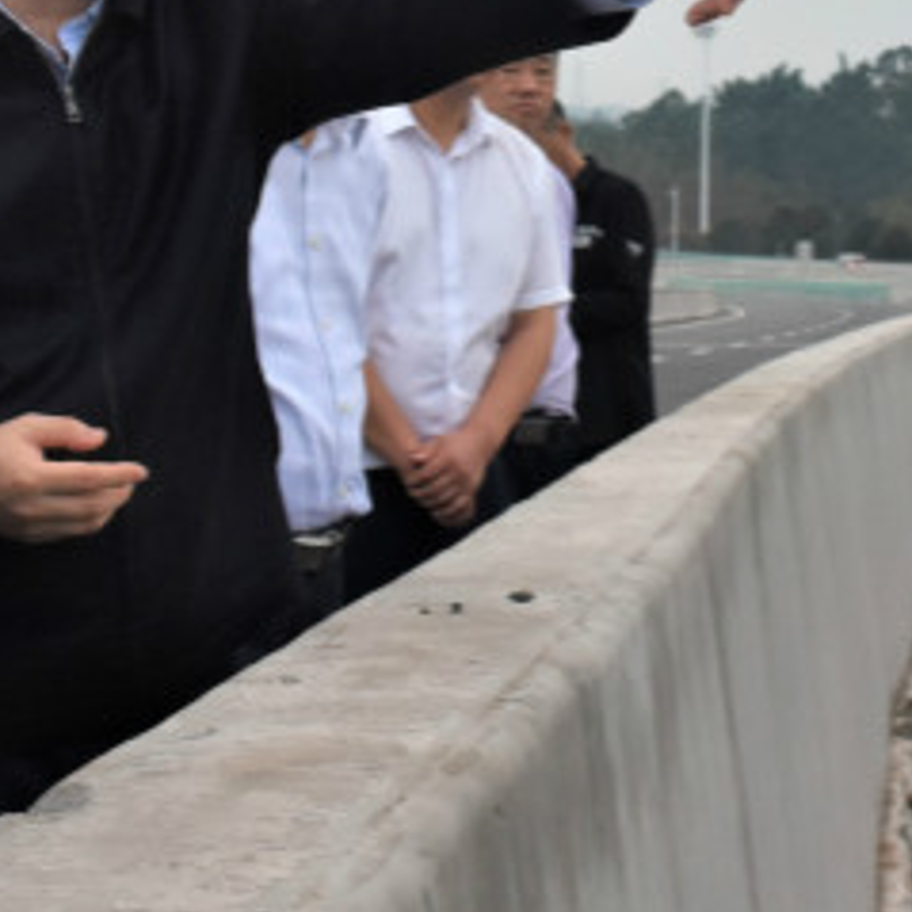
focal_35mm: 88
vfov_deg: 19.1
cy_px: -17
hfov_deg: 19.5
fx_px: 2623
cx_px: 710
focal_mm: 22
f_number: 8
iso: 800
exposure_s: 1/400
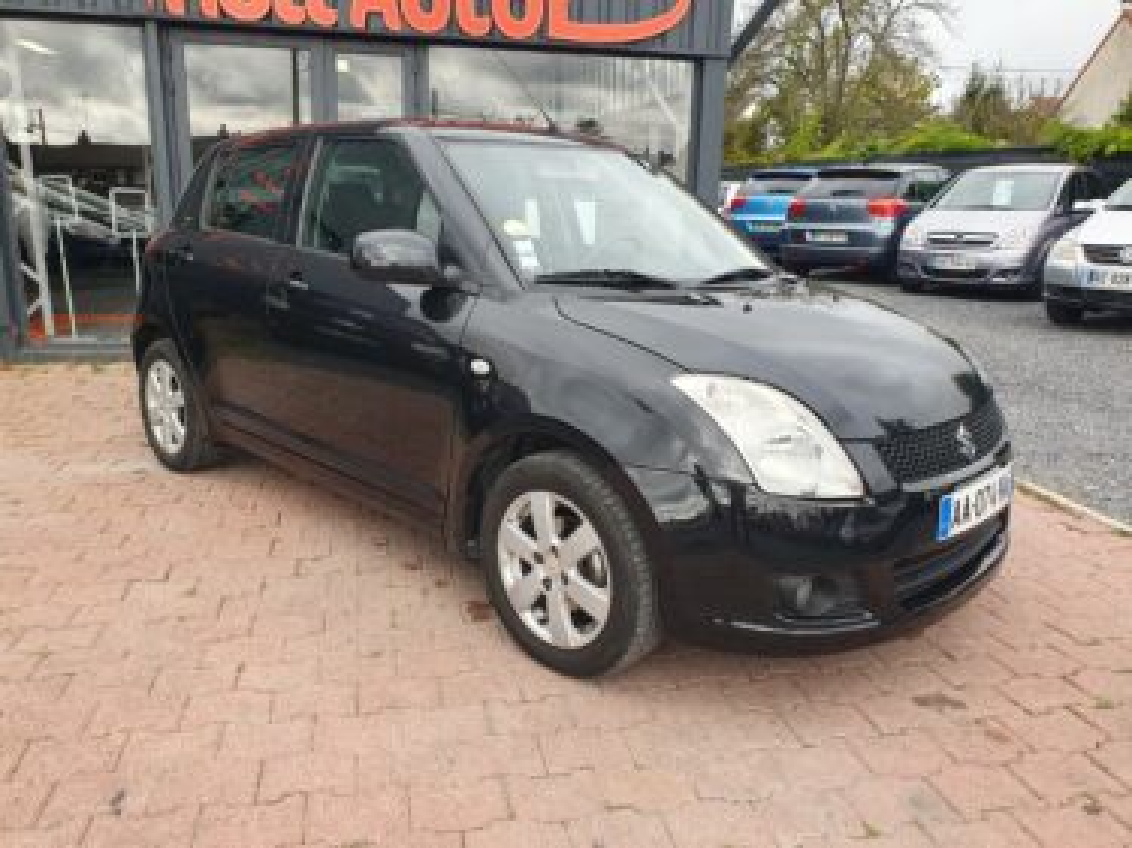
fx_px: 850
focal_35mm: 26
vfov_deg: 53.0
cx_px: 566
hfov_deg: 67.3
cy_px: 424
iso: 50
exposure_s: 1/264
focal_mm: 4.32
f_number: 2.4
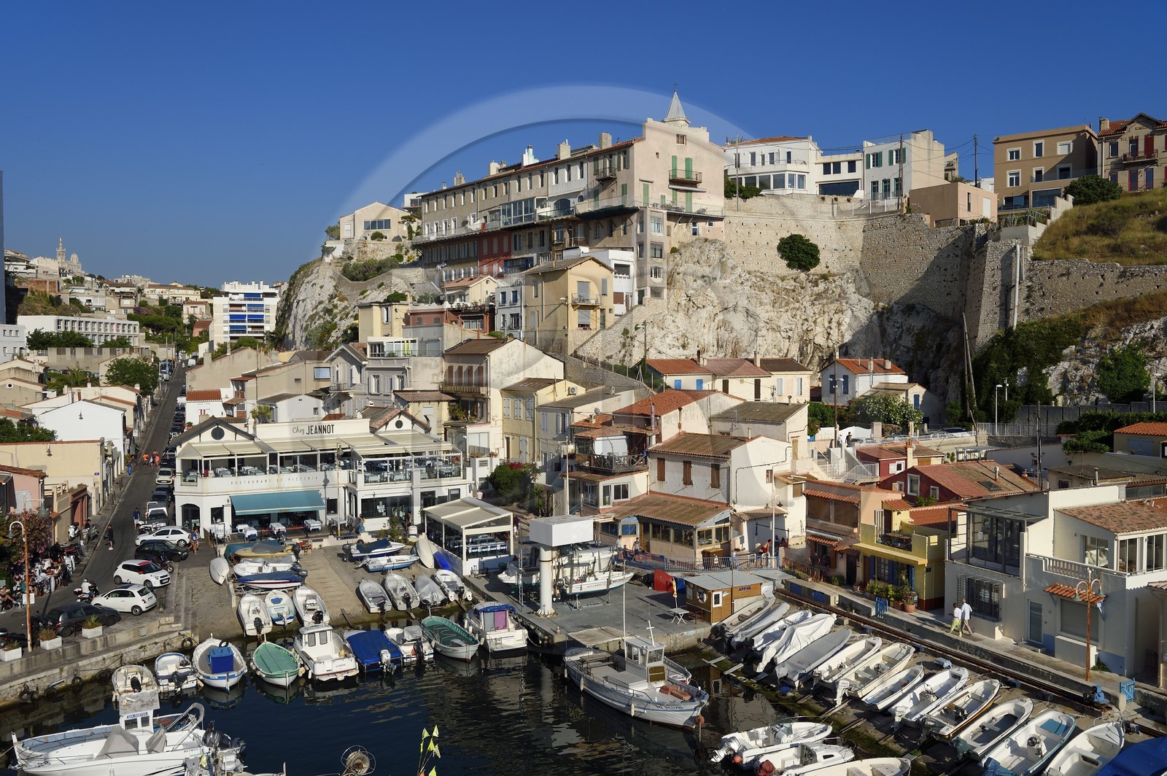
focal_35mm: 30
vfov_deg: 43.5
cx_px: 584
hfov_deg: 62.0
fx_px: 972
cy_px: 388
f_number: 14
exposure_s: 1/320
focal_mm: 30
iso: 200
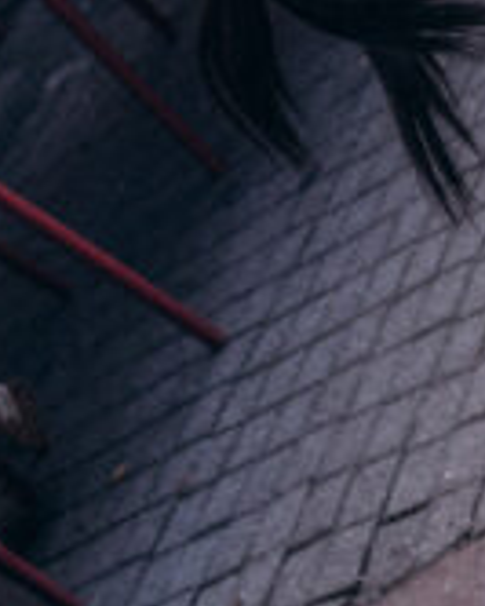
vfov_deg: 8.3
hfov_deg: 7.0
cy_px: -717
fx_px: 3896
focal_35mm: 217
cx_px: 660
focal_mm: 31
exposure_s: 1/160
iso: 200
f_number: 5
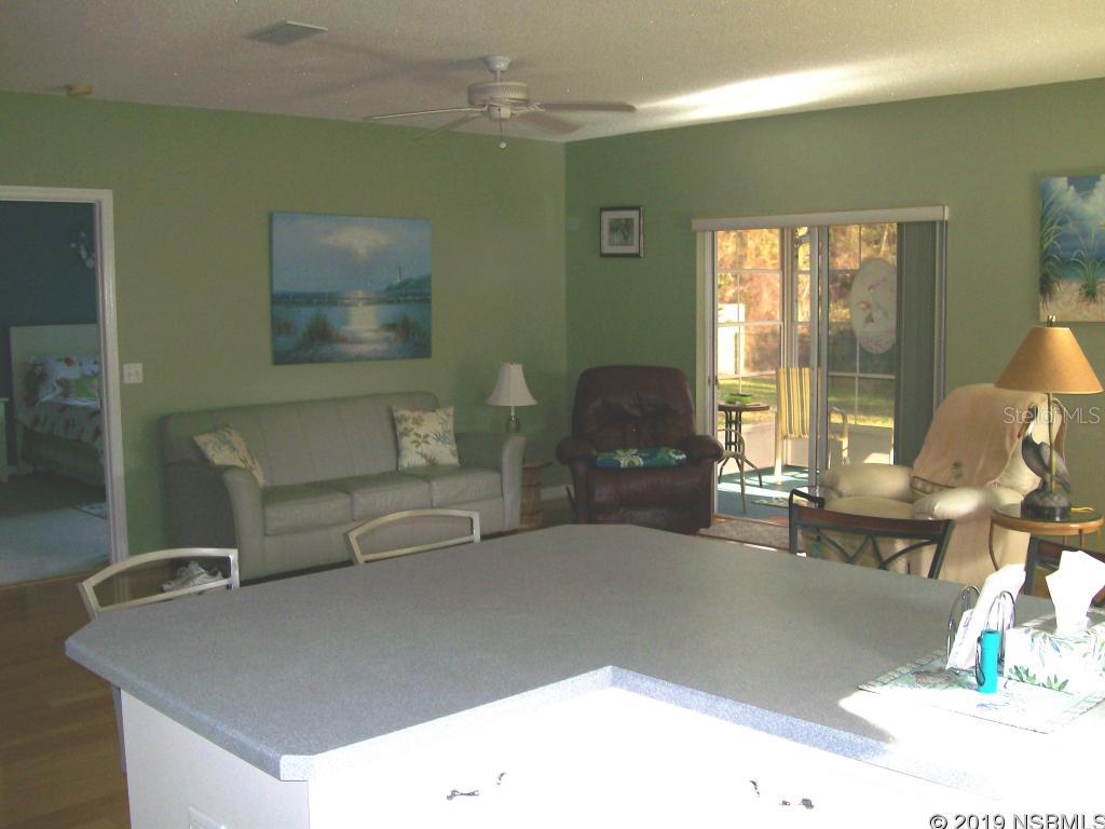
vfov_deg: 39.7
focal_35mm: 36
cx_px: 552
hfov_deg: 51.4
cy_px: 414
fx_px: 1149
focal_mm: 6
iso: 80
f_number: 2.7
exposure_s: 1/64
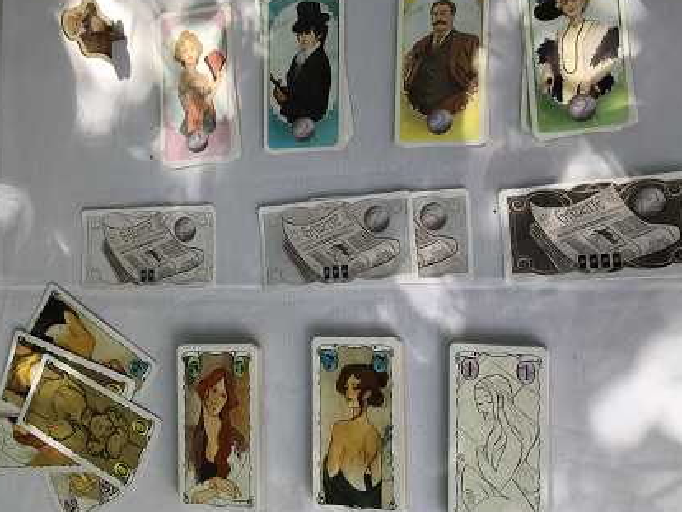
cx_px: 390
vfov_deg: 40.7
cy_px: 233
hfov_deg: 52.4
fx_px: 690
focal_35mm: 35
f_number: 2.2
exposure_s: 1/151
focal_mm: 4.15
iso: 25
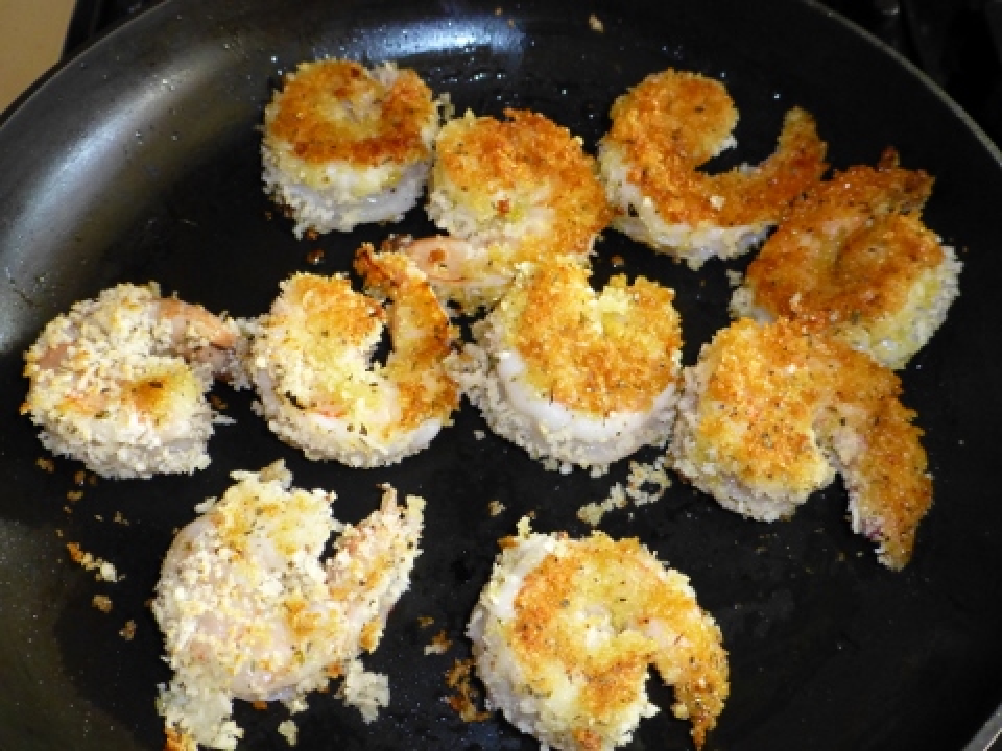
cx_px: 501
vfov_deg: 35.1
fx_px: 1187
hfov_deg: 45.8
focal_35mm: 41
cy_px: 376
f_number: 3.9
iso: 800
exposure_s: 1/60
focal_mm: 7.4
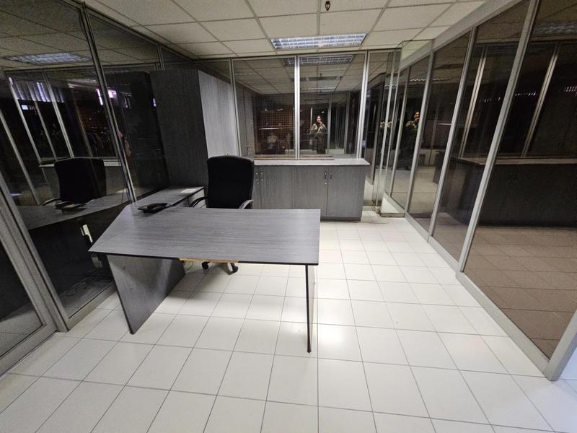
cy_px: 216
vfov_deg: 89.9
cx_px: 288
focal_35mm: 13
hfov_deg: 106.2
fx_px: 217
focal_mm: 2.2
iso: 400
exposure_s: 1/50
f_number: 2.2
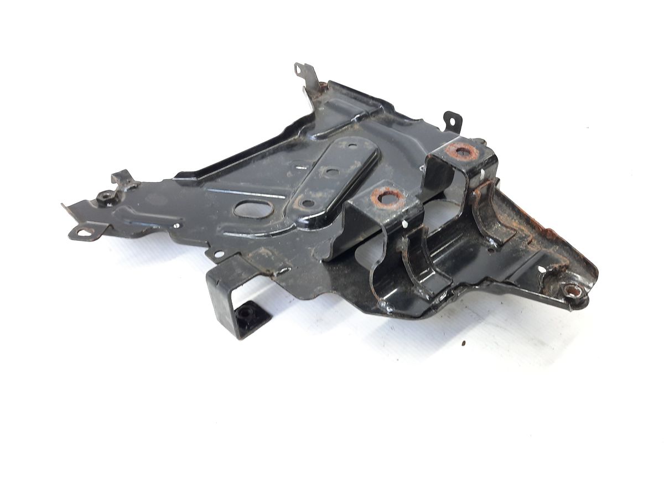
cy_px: 249
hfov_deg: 69.4
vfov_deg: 54.9
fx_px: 480
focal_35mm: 25
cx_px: 332
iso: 160
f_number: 2
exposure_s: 1/50
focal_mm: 4.6
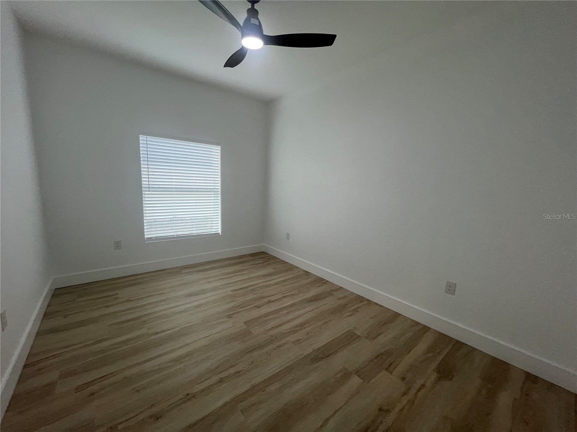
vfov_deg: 89.9
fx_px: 217
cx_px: 288
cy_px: 216
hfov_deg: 106.2
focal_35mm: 13
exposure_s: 1/120
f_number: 1.8
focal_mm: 1.57
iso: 80
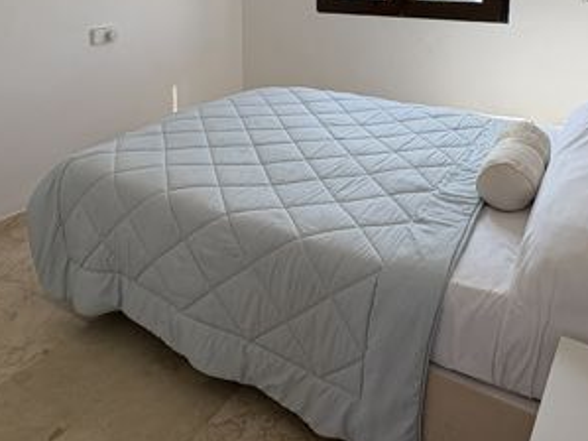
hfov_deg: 55.3
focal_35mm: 33
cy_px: 53
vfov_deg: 40.1
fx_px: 560
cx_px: 272
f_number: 2.2
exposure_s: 1/361
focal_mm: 2.22
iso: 64
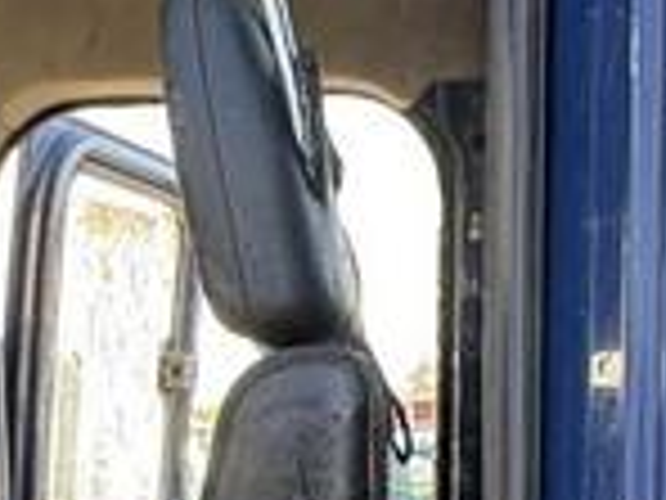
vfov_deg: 15.7
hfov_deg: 22.7
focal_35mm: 85
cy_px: 784
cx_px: 148
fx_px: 1635
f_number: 2.2
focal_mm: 2.22
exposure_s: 1/99
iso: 160
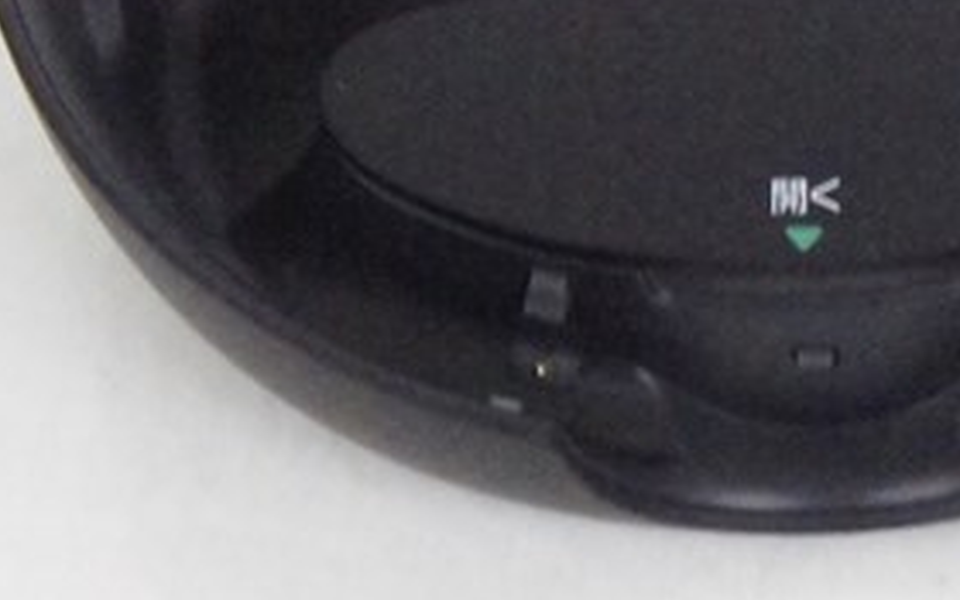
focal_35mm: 242
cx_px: 1375
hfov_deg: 8.5
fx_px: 6336
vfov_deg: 5.4
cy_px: 828
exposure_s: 1/50
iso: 6400
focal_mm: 37
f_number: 10
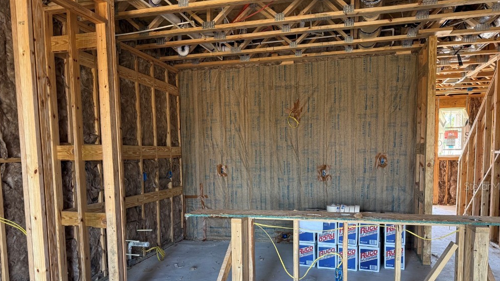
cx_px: 254
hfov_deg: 69.9
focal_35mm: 27
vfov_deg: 42.4
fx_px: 358
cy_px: 186
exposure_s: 1/81
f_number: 1.78
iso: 200
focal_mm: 6.76
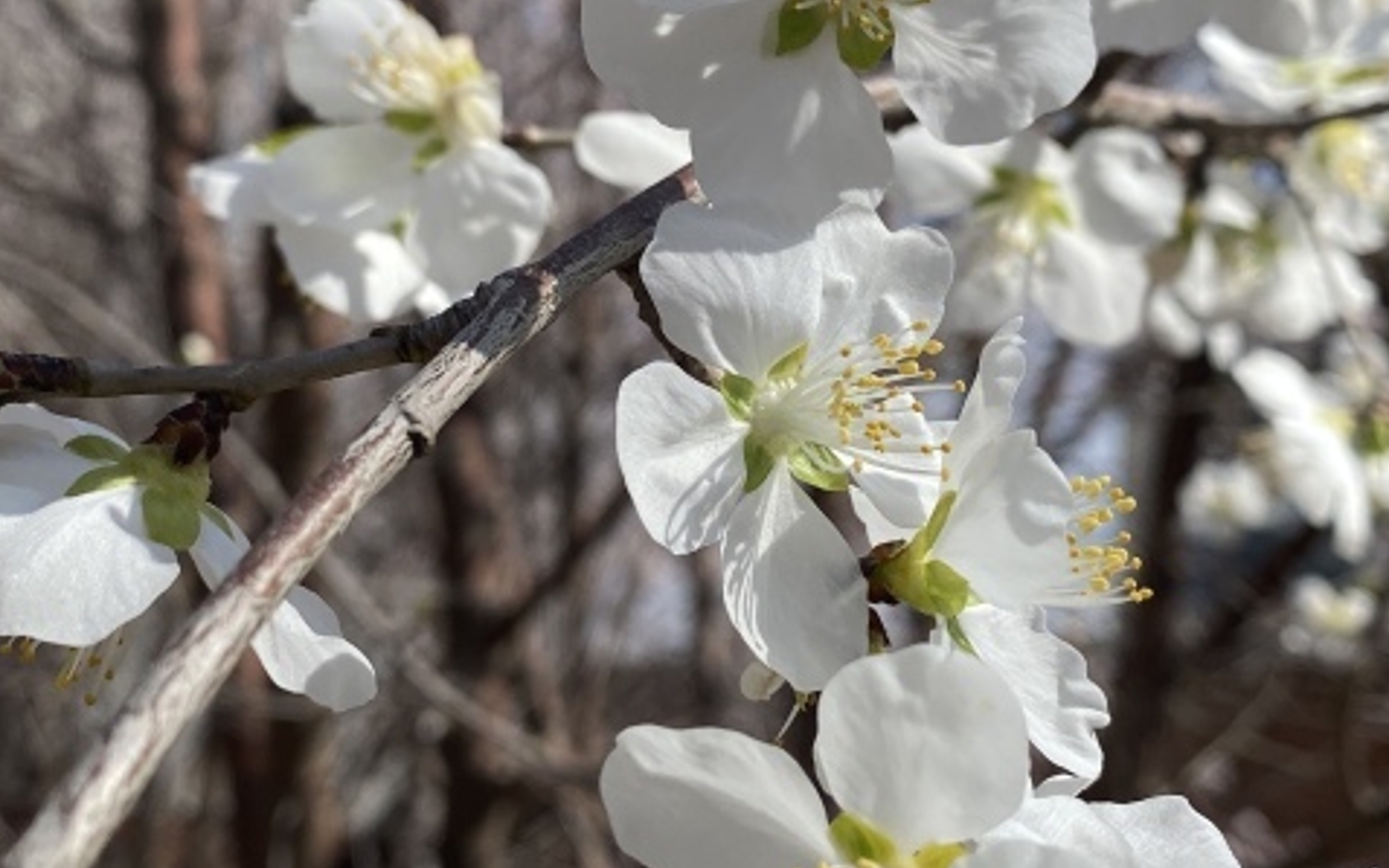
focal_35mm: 59
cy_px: 276
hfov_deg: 34.5
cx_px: 628
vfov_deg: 21.9
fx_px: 2234
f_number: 1.8
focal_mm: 4.25
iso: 32
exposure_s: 1/3311
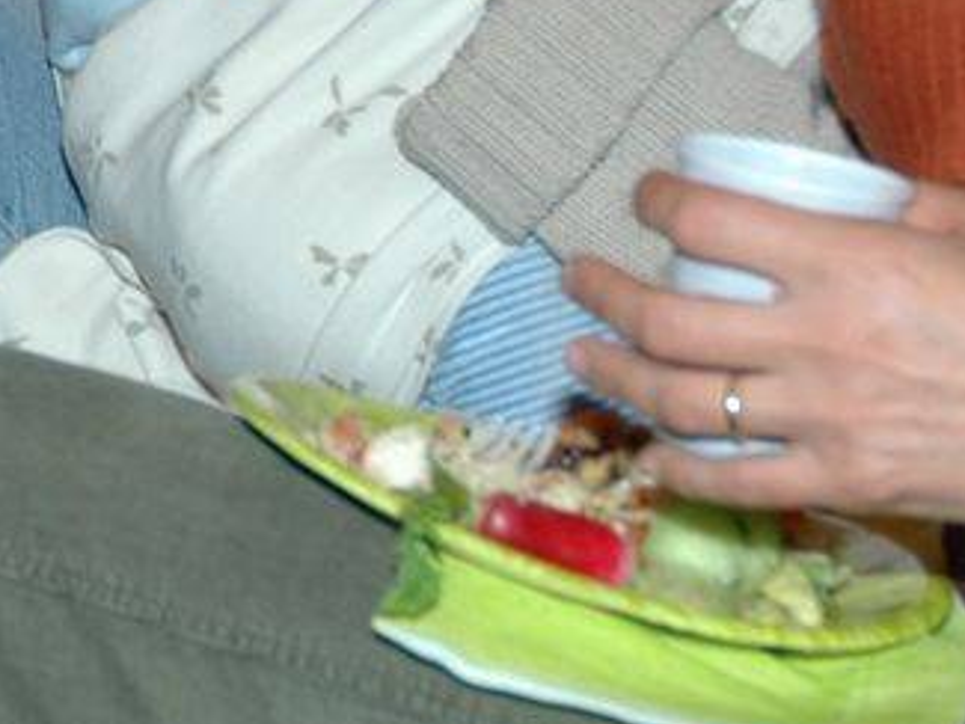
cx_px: -436
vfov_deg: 7.6
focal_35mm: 193
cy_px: -264
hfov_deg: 9.9
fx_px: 5388
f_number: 4
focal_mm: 29
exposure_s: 1/60
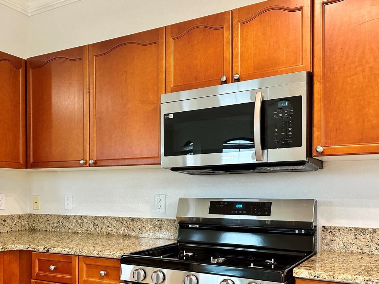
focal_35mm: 37
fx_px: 405
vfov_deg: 38.1
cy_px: 196
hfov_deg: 50.0
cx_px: 162
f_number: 1.78
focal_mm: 6.86
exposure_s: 1/60
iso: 200
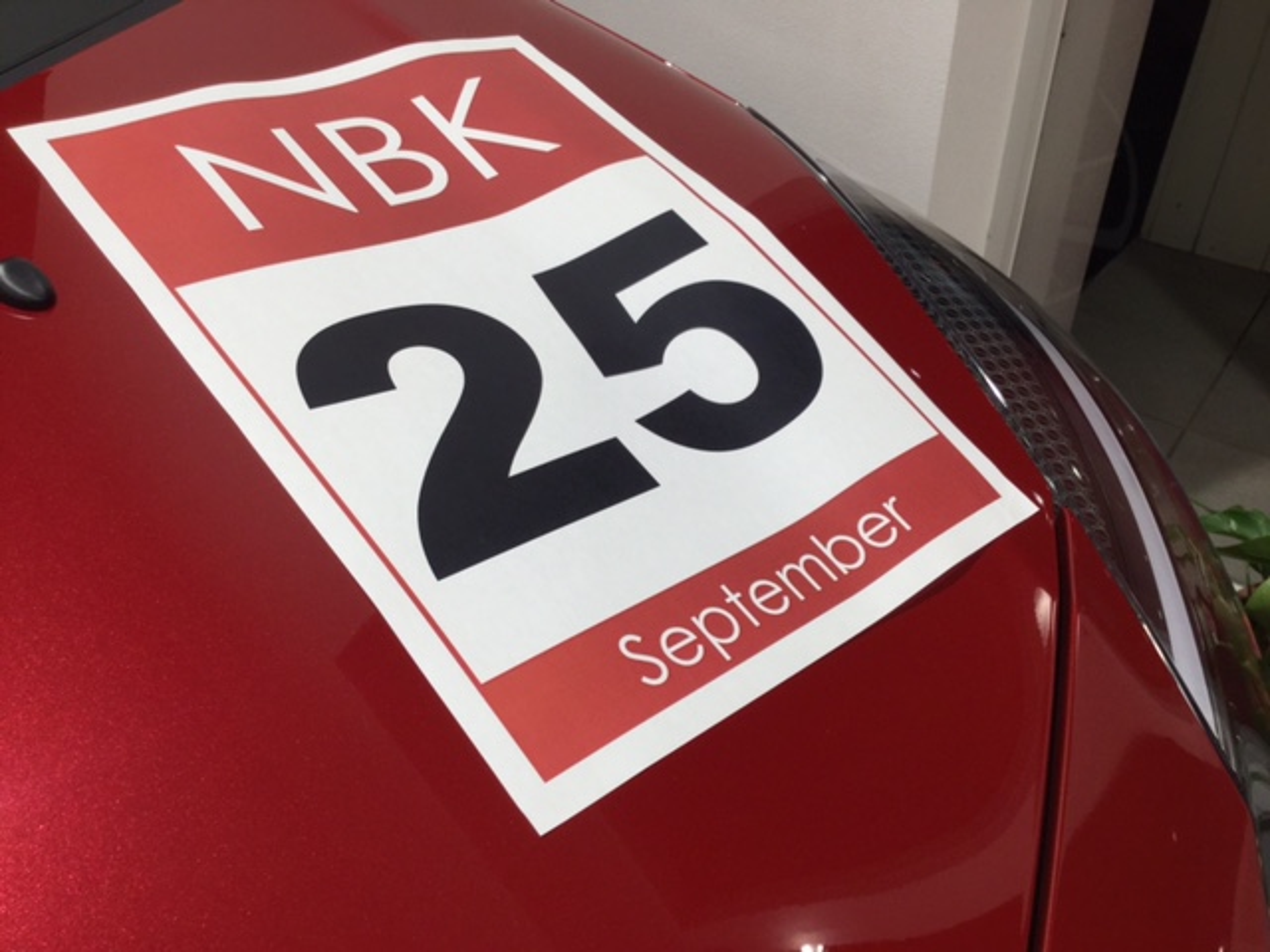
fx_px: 1137
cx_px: 635
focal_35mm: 31
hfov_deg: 58.4
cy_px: 476
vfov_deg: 45.4
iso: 32
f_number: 2.4
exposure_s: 1/40
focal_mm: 3.3
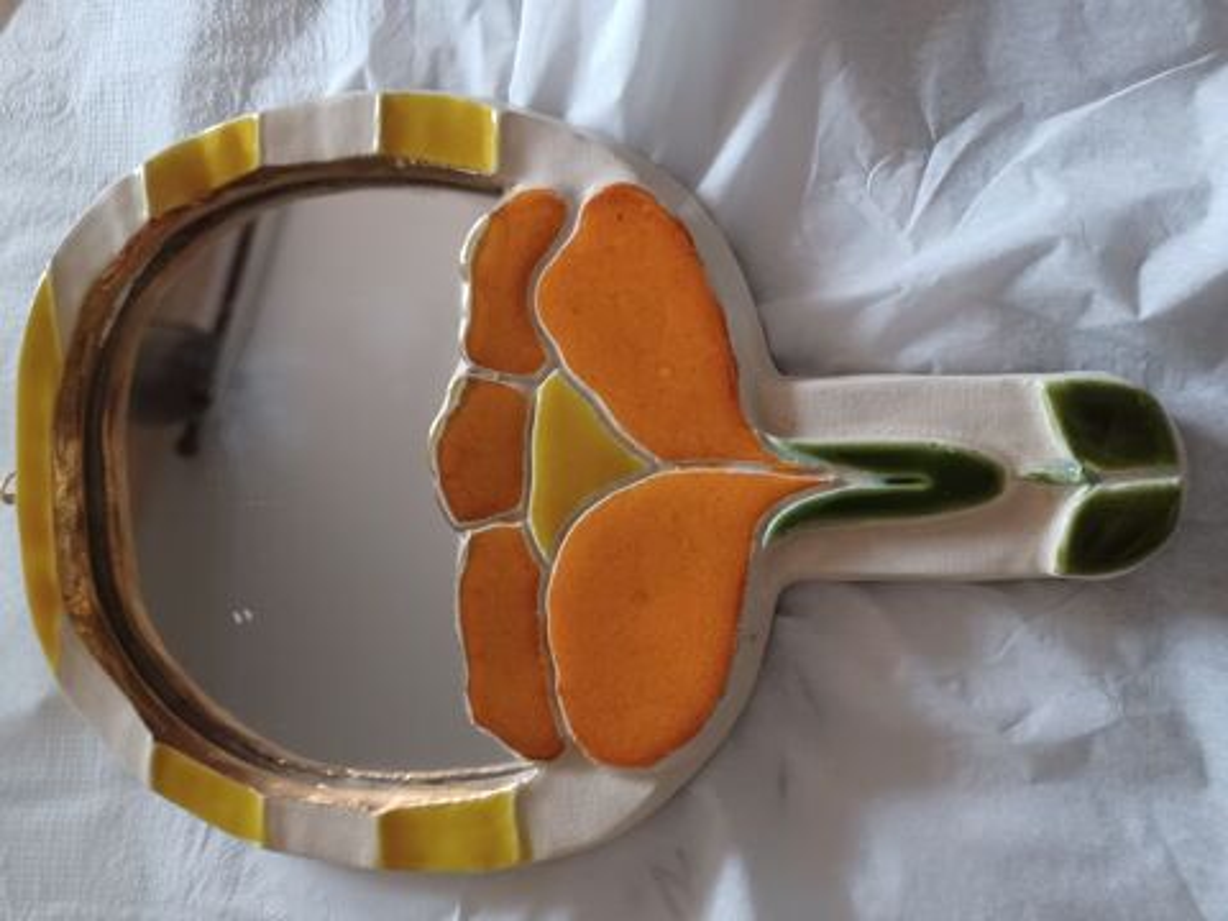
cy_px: 460
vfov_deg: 54.9
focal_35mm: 25
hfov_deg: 69.4
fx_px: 887
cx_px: 614
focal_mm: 4.6
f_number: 1.8
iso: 640
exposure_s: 1/25
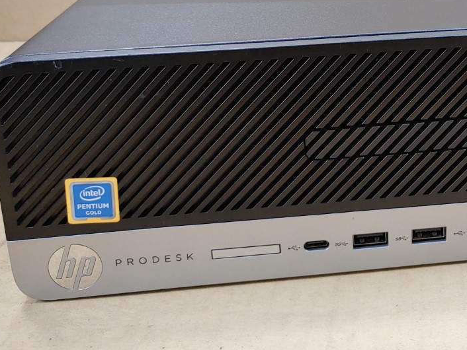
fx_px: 715
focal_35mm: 53
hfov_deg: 34.3
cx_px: 414
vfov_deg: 26.1
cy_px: -1
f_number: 1.8
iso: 50
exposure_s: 1/60
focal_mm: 4.36
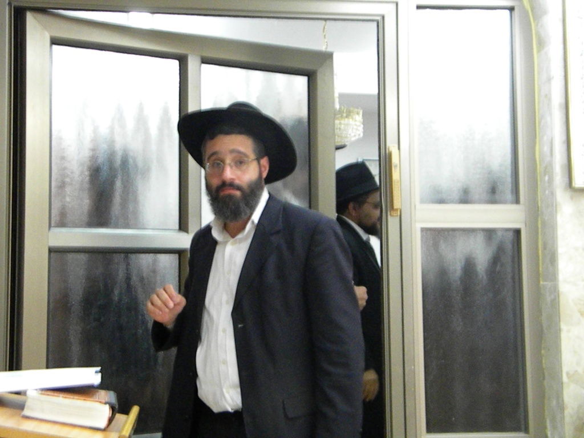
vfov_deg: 26.1
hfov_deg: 34.3
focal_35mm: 56
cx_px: 292
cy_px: 219
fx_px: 945
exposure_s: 1/62.8
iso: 1483
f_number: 4.1
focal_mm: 10.1
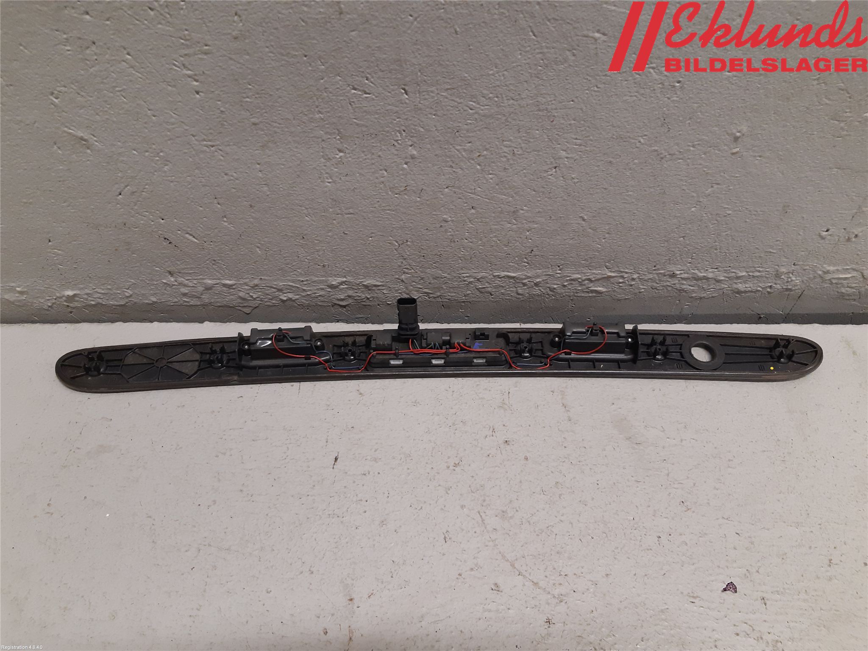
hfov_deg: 67.3
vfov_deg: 53.1
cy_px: 326
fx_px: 652
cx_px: 434
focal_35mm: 26
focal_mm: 3.93
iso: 160
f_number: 1.7
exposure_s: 1/50
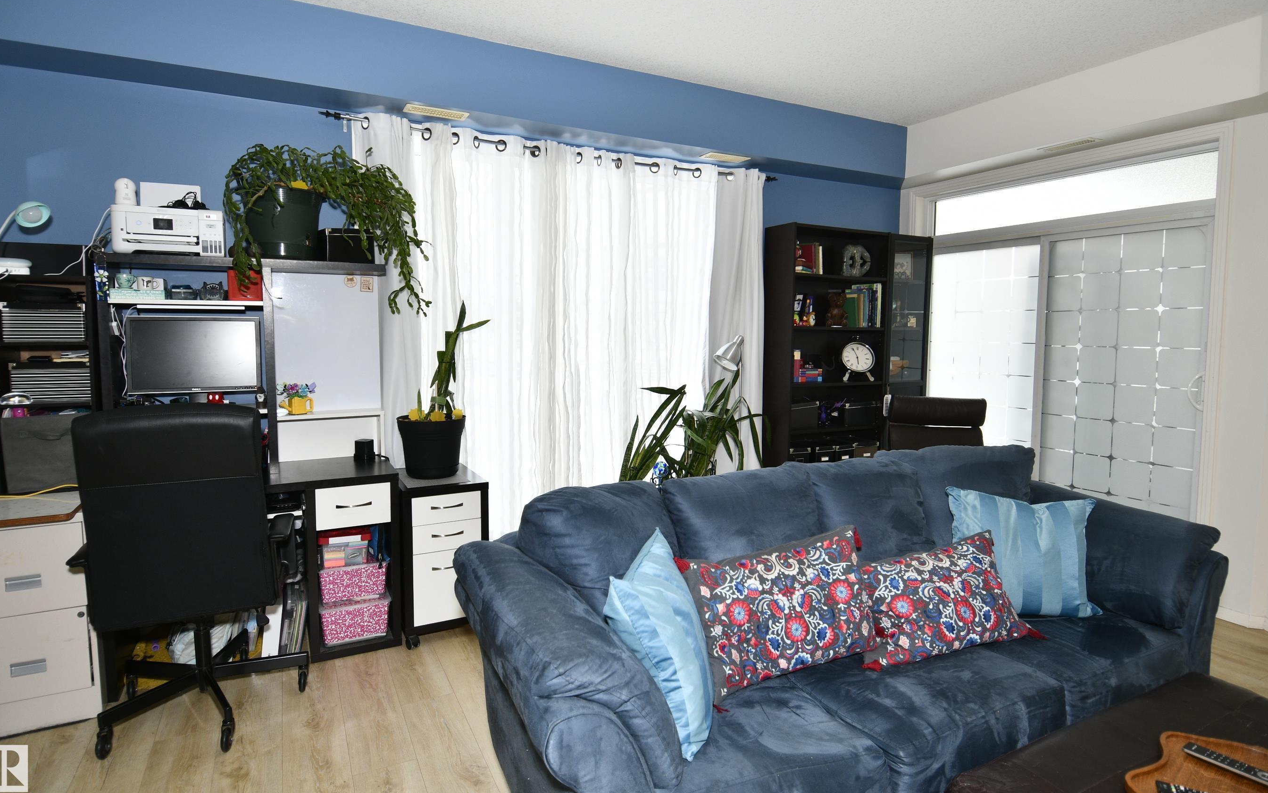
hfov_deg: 88.0
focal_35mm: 19
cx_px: 637
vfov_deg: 62.2
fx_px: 657
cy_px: 371
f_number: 4
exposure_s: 1/60
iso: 200
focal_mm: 12
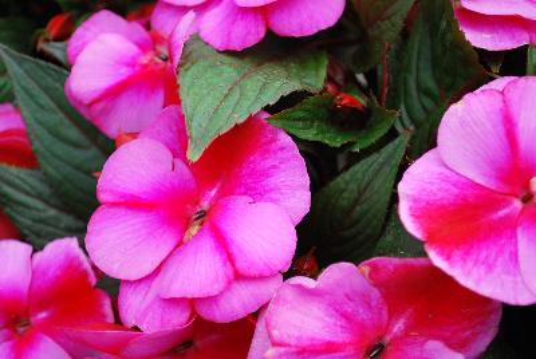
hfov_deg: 28.0
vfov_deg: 19.0
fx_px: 1074
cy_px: 180
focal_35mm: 72
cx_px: 268
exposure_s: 1/60
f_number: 5.6
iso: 250
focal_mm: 48
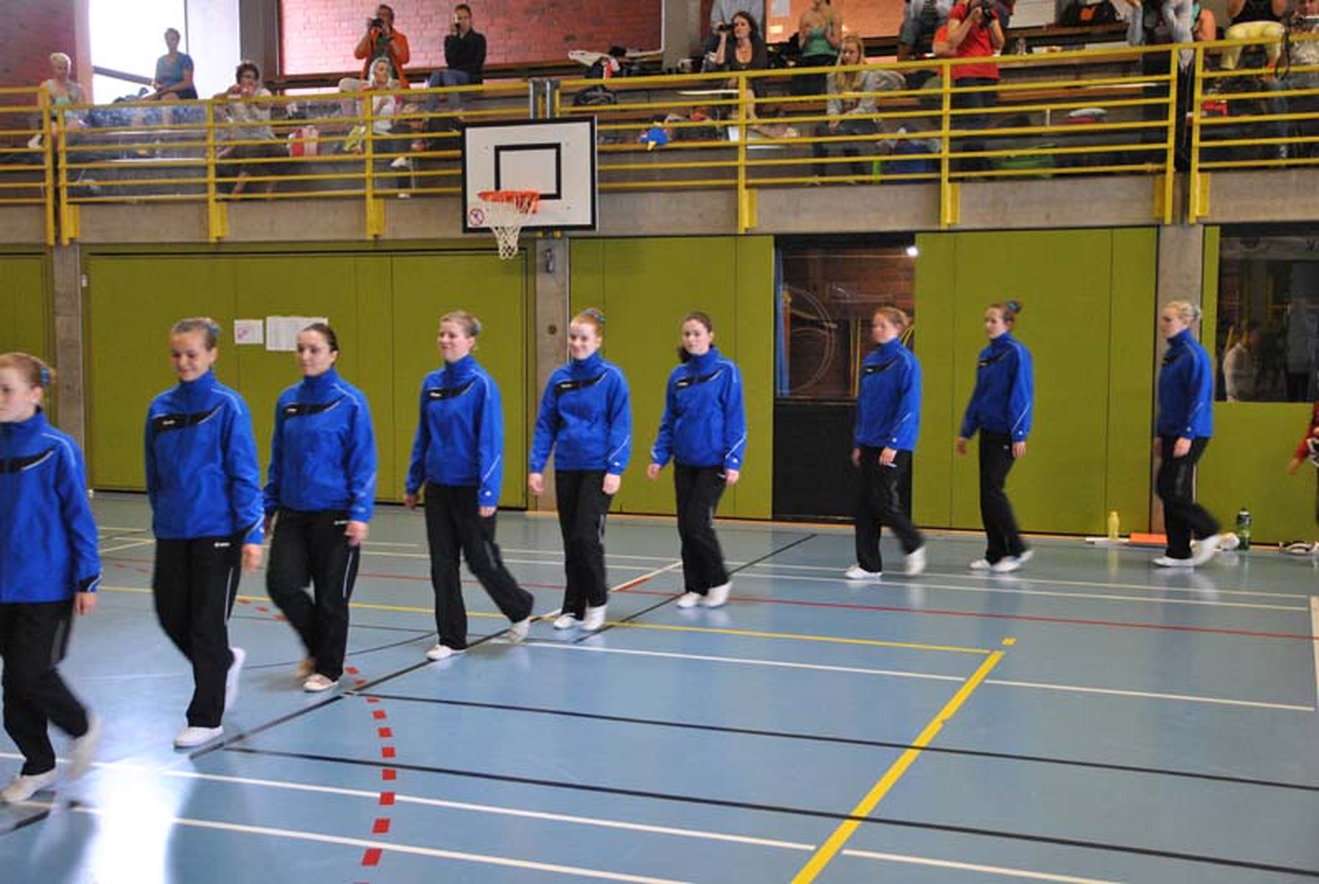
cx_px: 660
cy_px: 442
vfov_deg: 32.0
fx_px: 1541
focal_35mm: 42
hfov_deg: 46.3
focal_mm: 28
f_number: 3.2
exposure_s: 1/60
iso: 800
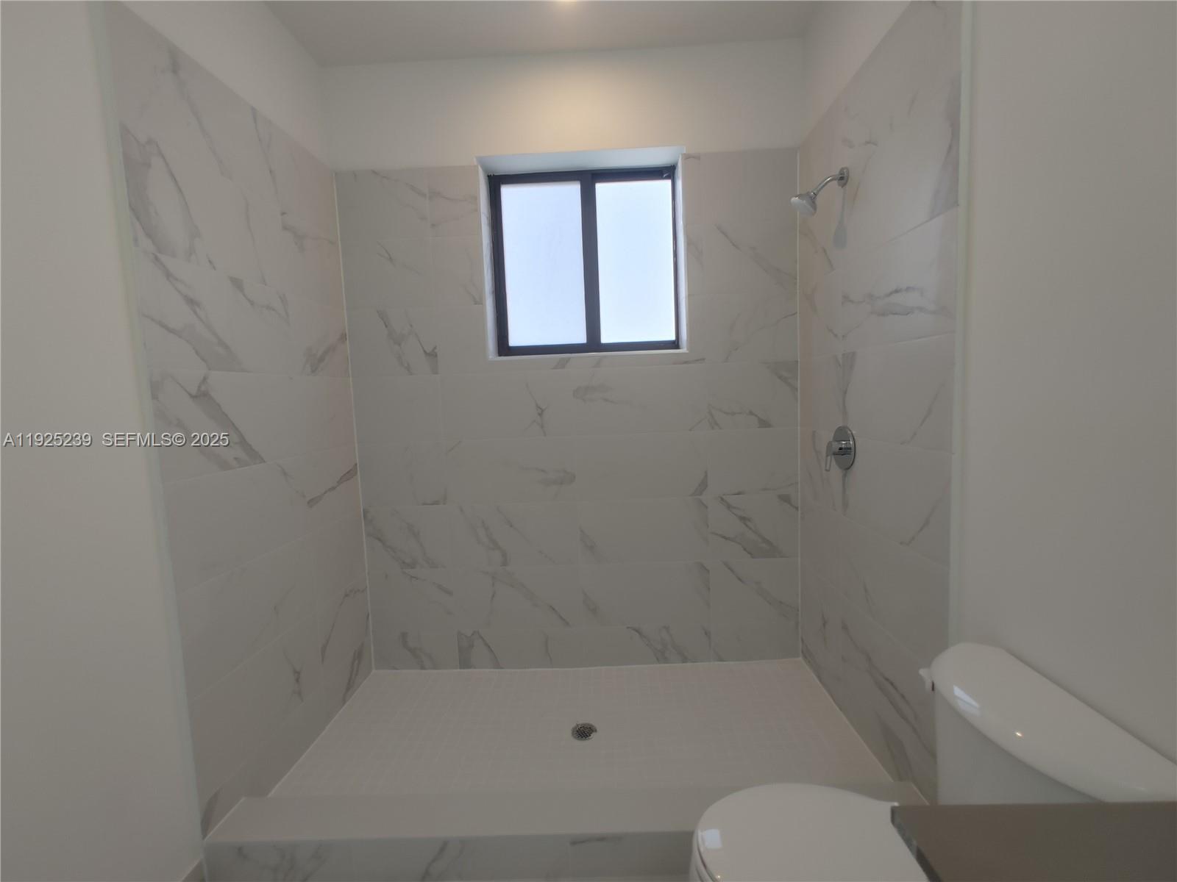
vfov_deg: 81.7
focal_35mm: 15
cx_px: 588
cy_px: 441
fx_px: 510
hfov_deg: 98.2
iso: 50
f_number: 1.9
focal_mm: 1.78
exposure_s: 1/60
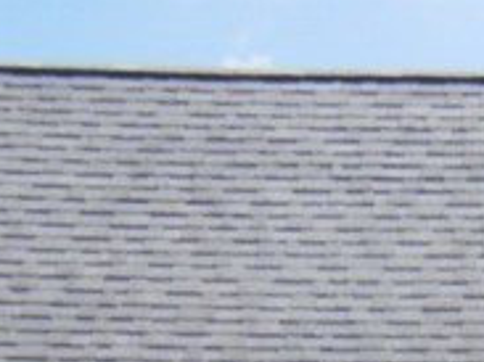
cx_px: 846
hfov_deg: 5.5
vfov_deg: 4.1
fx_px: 5002
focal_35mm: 358
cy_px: 909
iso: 100
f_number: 4.4
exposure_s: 1/640
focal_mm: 11.3
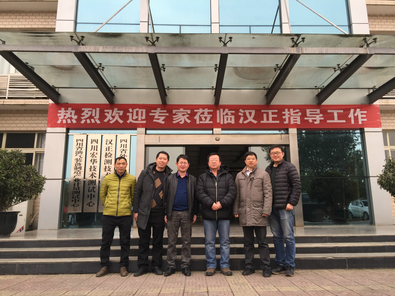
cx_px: 198
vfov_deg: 48.2
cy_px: 148
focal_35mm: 29
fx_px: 331
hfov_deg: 61.7
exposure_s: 1/425
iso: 32
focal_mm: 4.15
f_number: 2.2
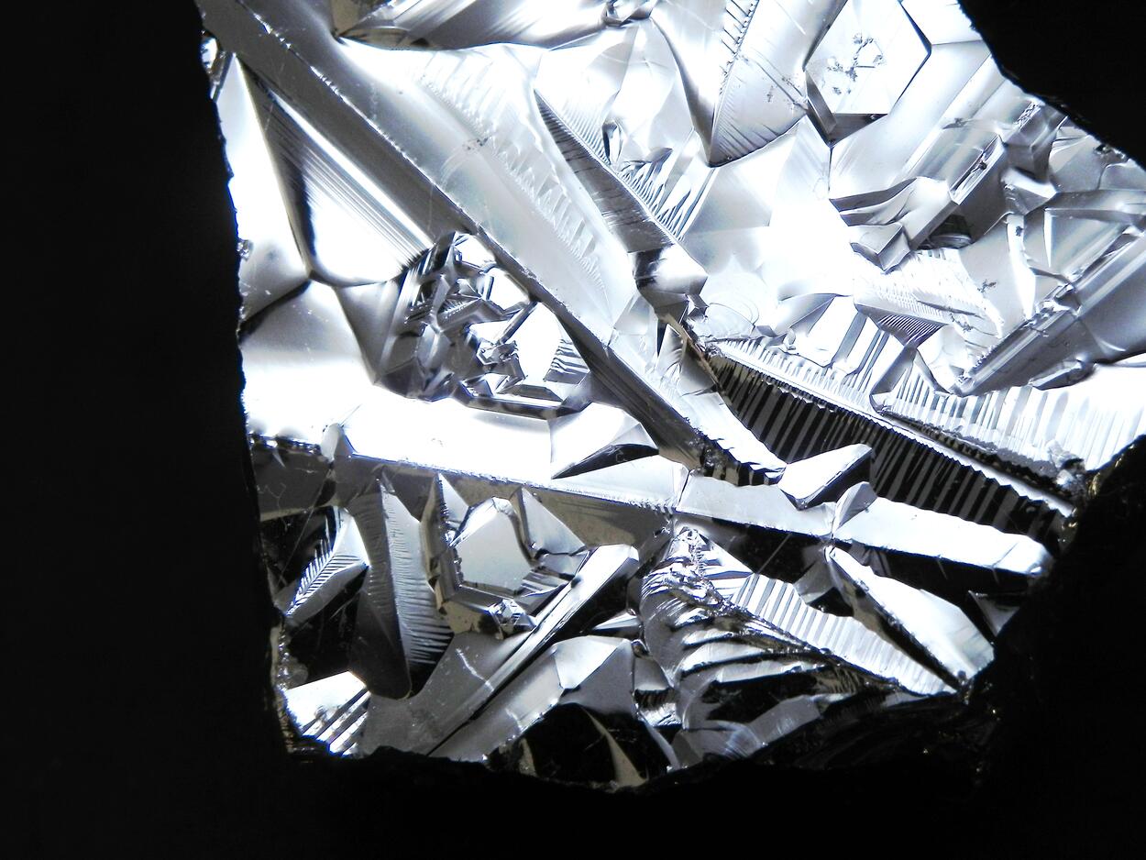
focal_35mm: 85
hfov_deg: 23.0
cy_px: 430
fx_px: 2815
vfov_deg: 17.4
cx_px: 573
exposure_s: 1/138
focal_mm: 15.1
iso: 160
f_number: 4
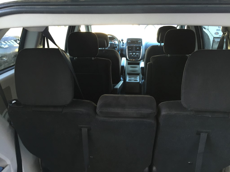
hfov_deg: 61.7
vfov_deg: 48.2
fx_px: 193
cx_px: 115
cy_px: 86
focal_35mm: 29
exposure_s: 1/30
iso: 100
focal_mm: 4.15
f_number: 2.2
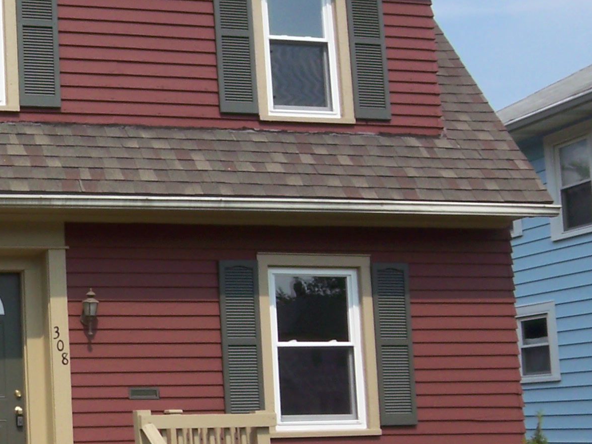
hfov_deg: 28.7
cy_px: 313
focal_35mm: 60
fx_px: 1026
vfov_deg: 24.2
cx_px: -84
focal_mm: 3.8
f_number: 5.6
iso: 50
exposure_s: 1/250
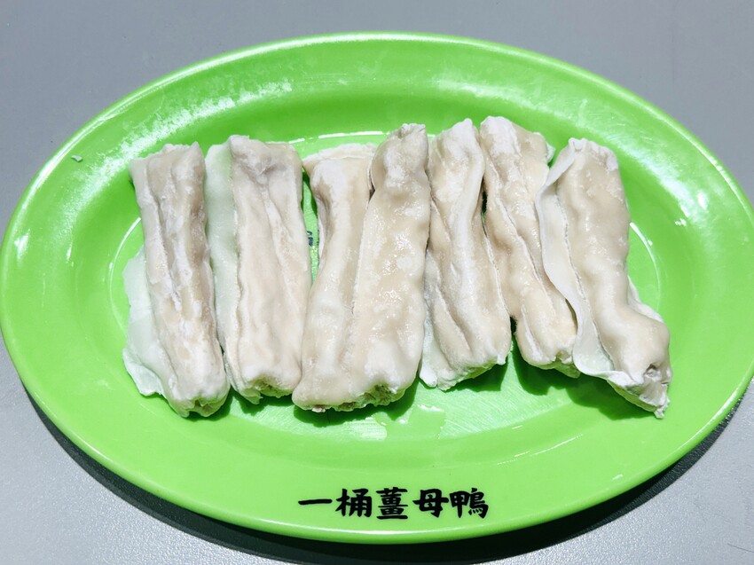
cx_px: 377
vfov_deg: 30.3
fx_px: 1045
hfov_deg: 39.7
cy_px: 282
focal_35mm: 48
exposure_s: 1/120
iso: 80
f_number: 1.78
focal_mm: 6.86
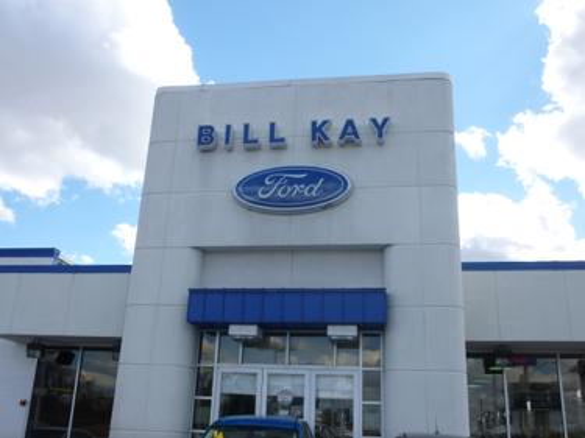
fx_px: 574
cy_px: 219
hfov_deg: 54.0
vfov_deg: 41.8
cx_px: 292
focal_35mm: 34
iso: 100
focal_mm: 6.1
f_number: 3.6
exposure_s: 1/640
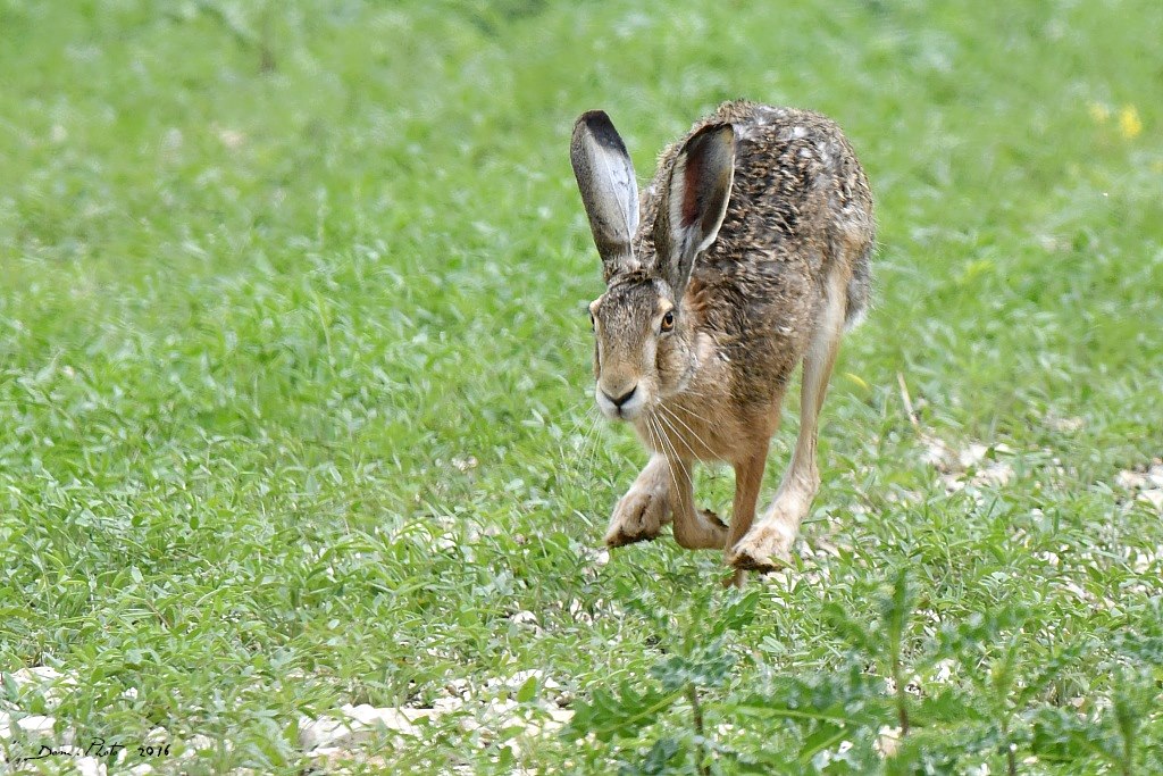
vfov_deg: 1.8
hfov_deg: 2.7
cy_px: 388
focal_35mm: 750
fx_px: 24231
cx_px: 582
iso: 400
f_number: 8
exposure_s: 1/1000
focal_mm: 500
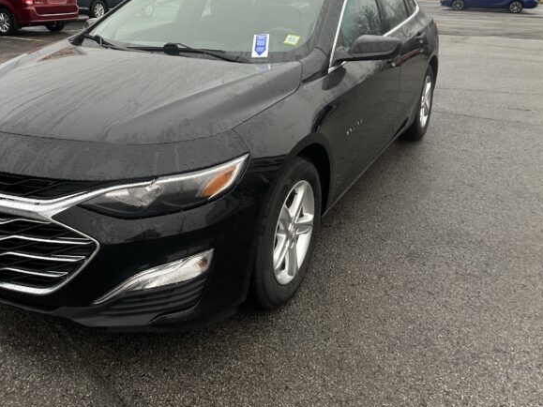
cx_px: 164
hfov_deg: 40.5
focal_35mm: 46
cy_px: 96
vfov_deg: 30.9
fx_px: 721
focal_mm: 5.7
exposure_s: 1/1019
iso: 50
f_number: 1.5
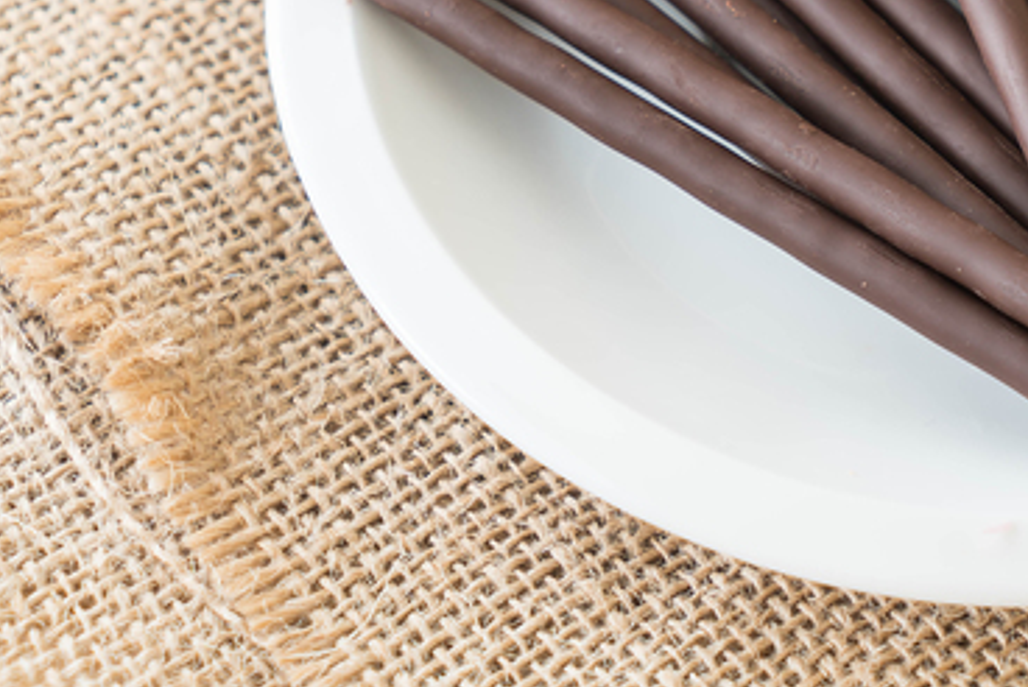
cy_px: -28
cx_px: 967
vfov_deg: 8.0
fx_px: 4887
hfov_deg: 11.9
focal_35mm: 171
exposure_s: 1/100
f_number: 5.6
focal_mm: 70
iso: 100
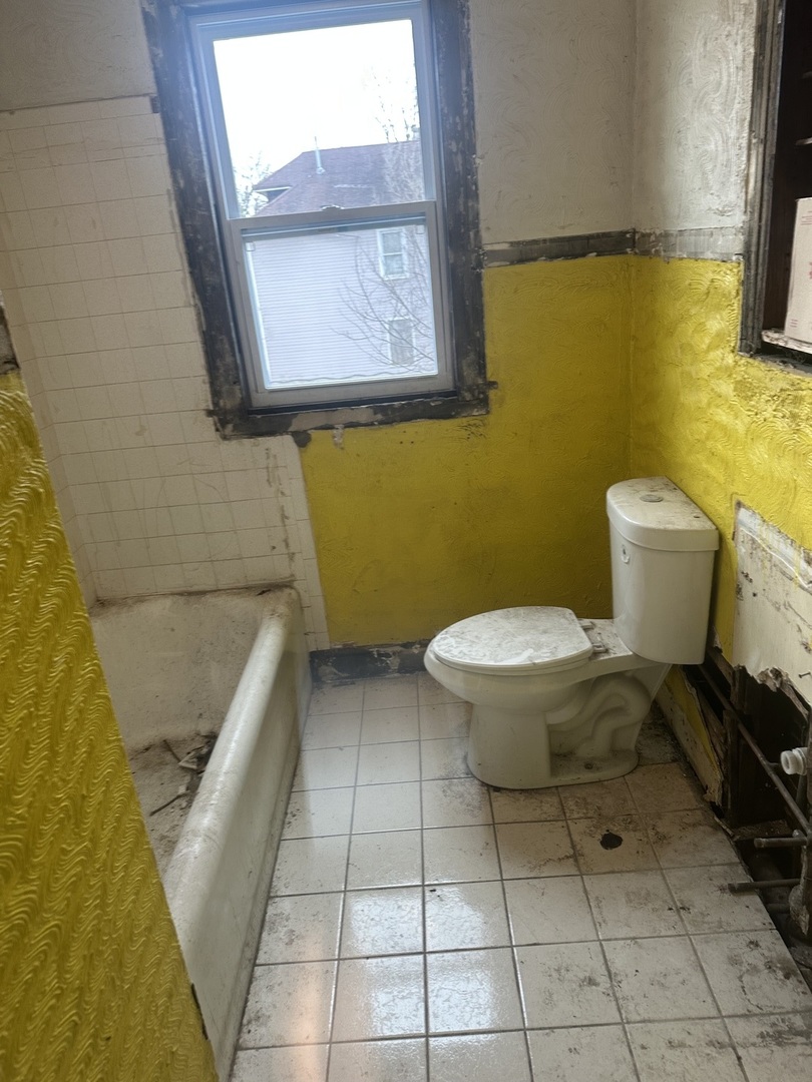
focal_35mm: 24
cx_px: 406
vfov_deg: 71.6
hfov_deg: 56.8
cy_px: 541
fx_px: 751
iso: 125
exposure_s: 1/60
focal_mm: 6.86
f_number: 1.78
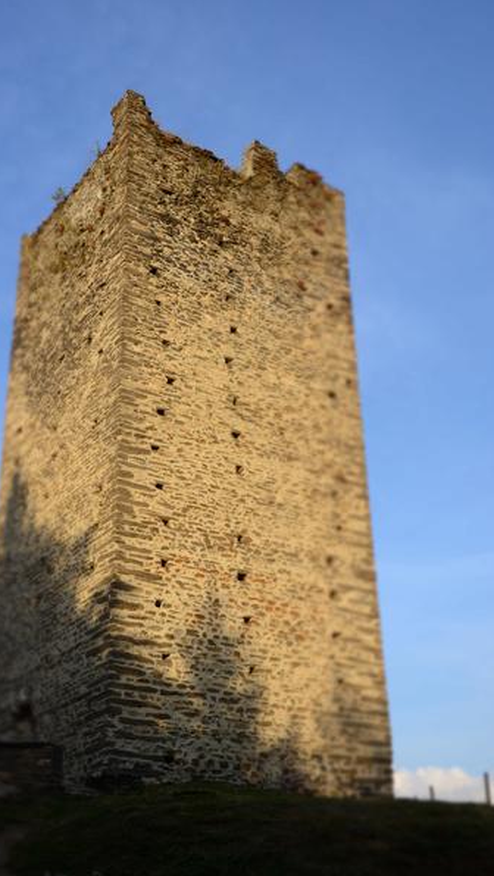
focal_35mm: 41
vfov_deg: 49.4
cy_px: 437
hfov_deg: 29.0
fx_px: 953
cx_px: 214
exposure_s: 1/125
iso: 180
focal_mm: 26
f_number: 11
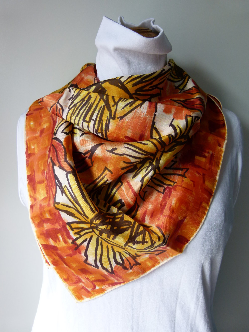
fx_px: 240
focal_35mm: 25
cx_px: 124
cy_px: 166
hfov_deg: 54.9
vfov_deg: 69.4
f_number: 2.8
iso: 125
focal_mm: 4.5
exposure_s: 1/60
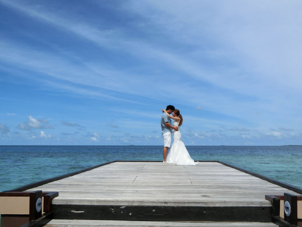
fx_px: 297
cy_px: 114
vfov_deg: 41.8
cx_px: 151
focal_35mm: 34
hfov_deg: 54.0
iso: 80
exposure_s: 1/320
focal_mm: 6
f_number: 7.8
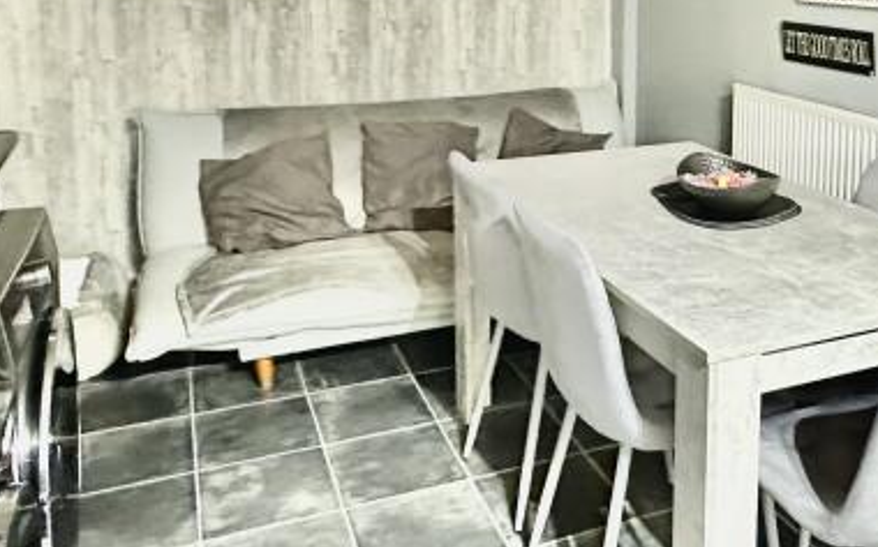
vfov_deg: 30.5
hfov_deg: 48.1
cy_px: 48
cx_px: 617
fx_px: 957
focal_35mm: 40
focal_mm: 2.22
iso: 1250
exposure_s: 1/50
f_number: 2.2
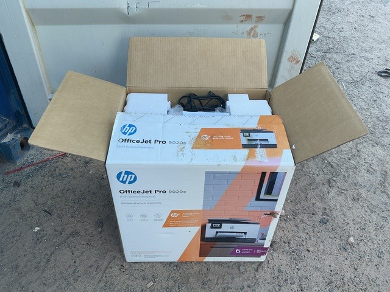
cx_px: 195
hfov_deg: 61.7
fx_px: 327
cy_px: 146
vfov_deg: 48.2
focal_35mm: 29
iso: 16
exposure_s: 1/185
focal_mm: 3
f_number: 1.8
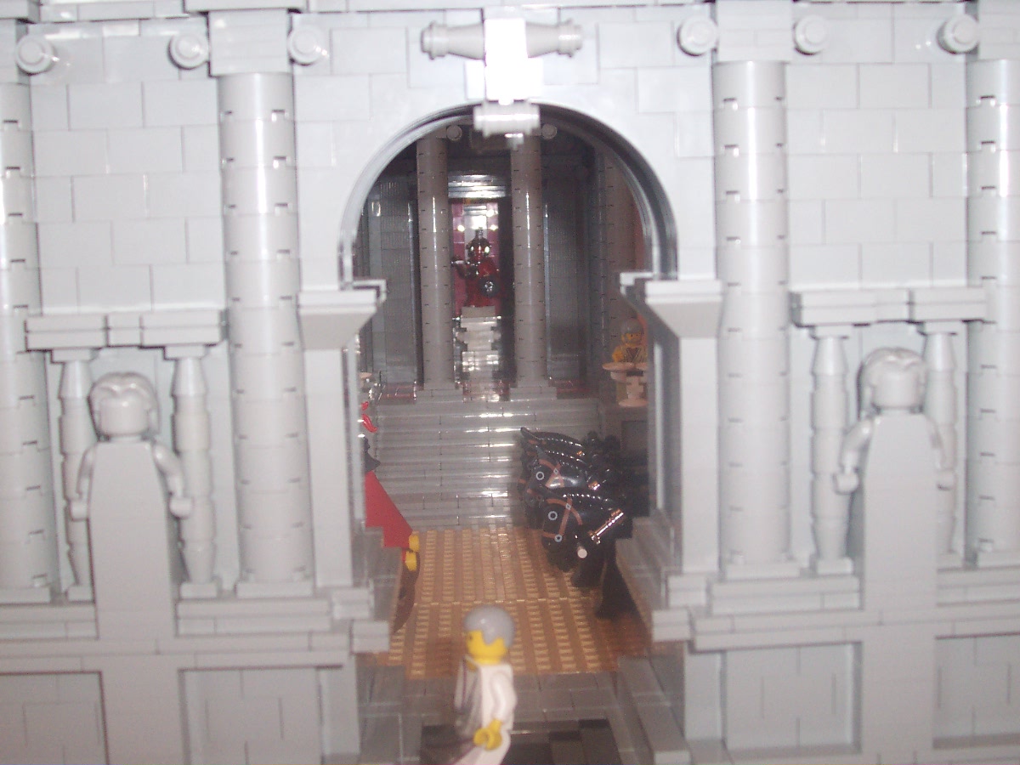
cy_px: 382
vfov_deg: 31.5
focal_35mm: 46
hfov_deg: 41.2
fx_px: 1355
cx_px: 510
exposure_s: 1/60
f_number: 3
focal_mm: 7
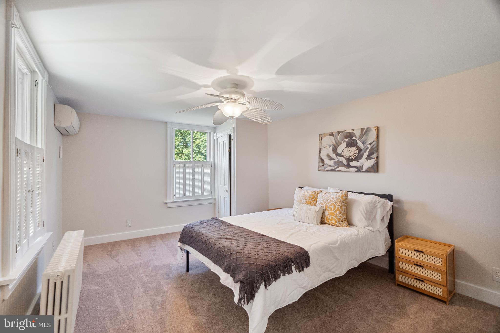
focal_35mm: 15
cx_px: 250
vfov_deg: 77.3
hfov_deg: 100.4
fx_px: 208
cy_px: 166
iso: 640
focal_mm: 10
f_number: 8
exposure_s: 1/1.25
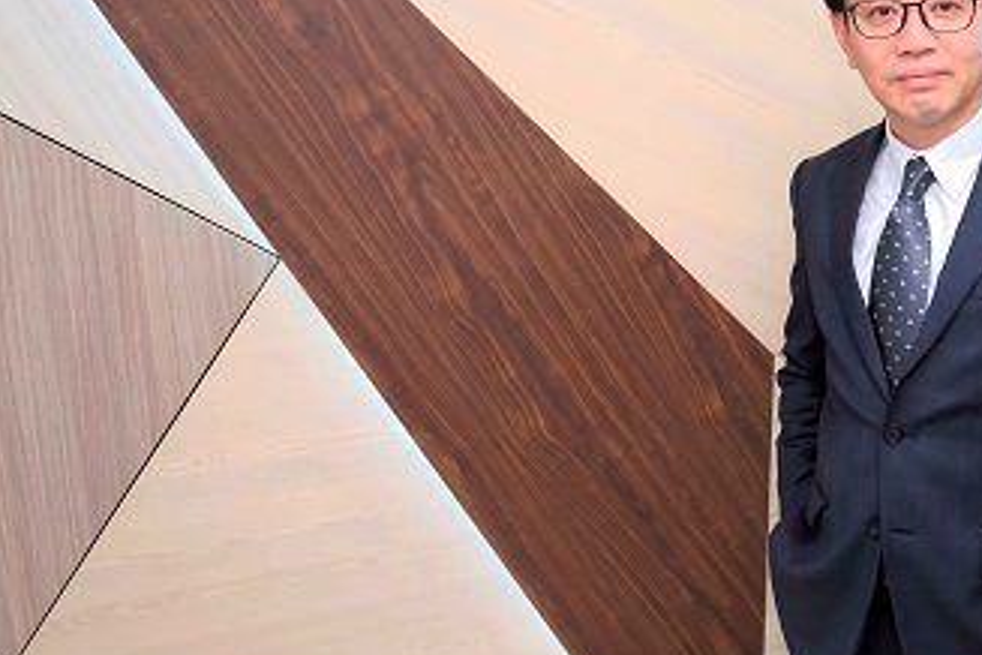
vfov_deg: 33.6
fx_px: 1064
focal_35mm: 39
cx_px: 865
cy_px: 168
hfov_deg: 45.4
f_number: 4
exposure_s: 1/250
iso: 3200
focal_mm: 14.5
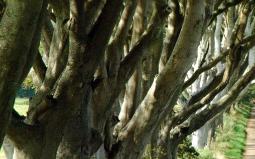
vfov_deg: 3.9
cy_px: 51
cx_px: 277
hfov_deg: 6.2
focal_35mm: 337
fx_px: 2341
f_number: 10
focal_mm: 70
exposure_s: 1/160
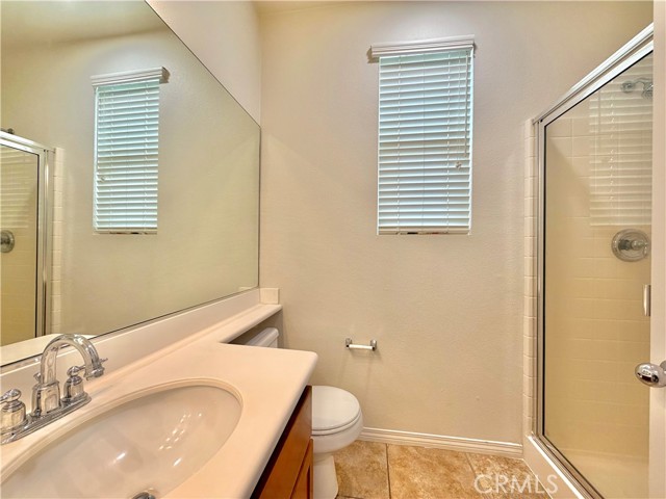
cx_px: 333
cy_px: 250
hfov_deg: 102.1
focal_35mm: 14
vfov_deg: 85.7
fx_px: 269
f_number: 2.2
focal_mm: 2.22
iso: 125
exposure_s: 1/120
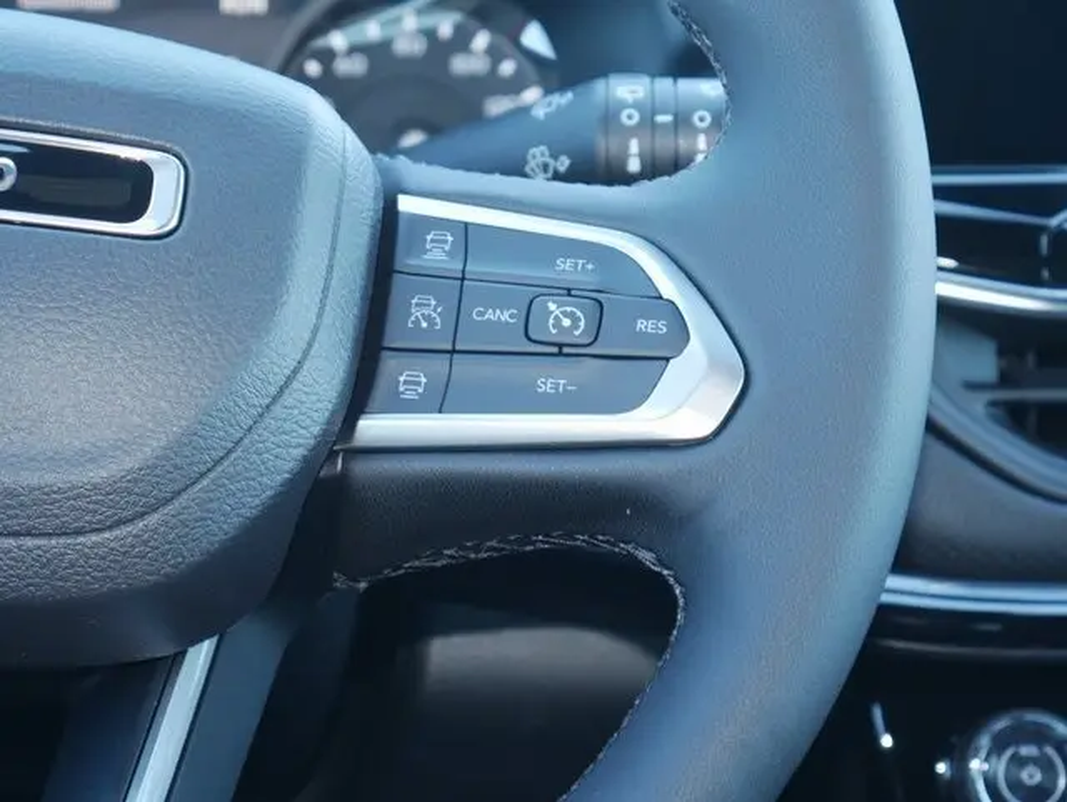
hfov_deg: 23.3
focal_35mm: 84
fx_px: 2591
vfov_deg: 17.6
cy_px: 401
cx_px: 534
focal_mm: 42
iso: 320
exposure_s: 1/15
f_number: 5.6
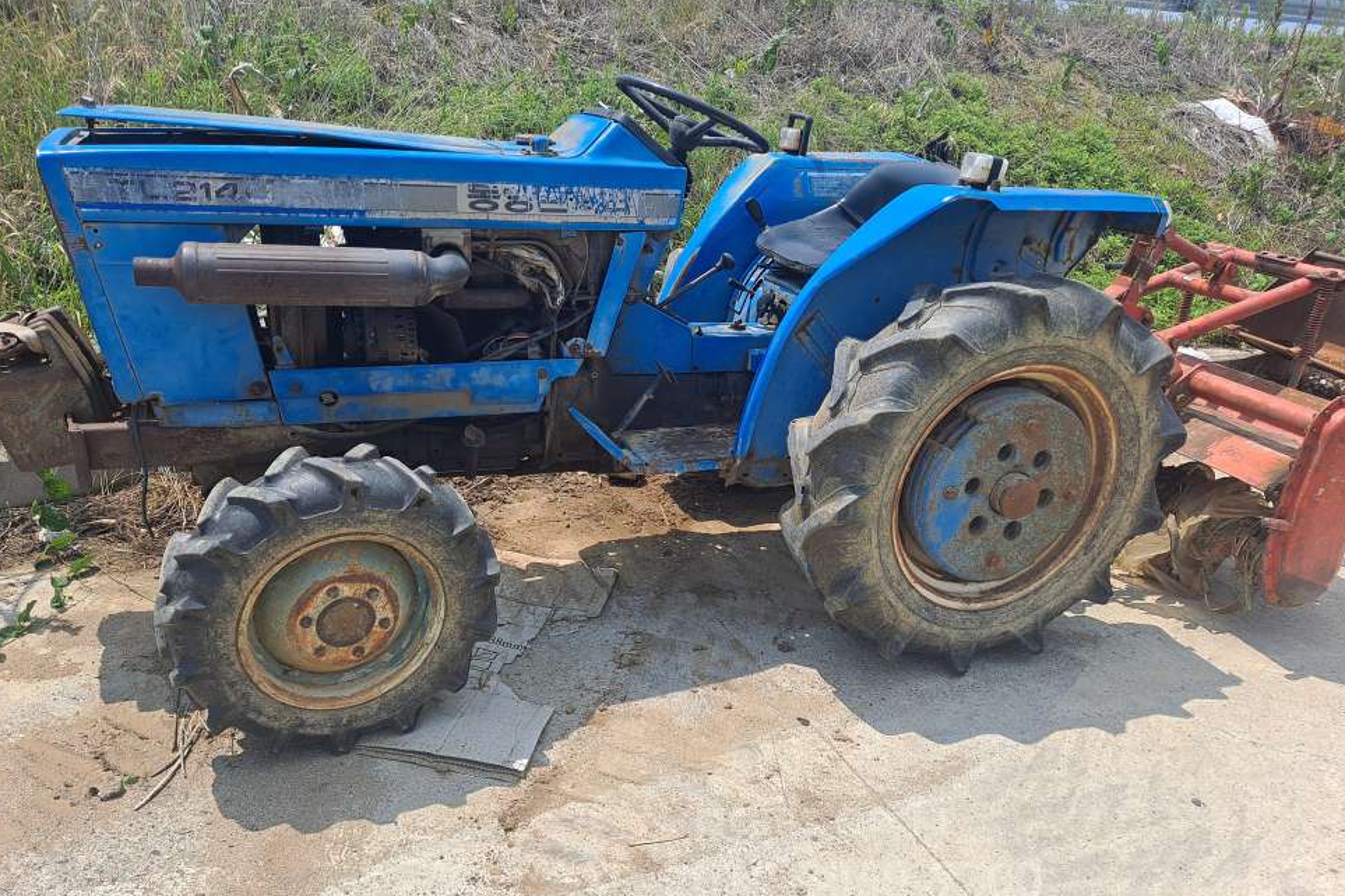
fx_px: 1009
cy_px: 493
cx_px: 662
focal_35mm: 27
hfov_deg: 67.4
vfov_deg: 47.9
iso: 32
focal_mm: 4.6
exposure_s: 1/1103
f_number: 2
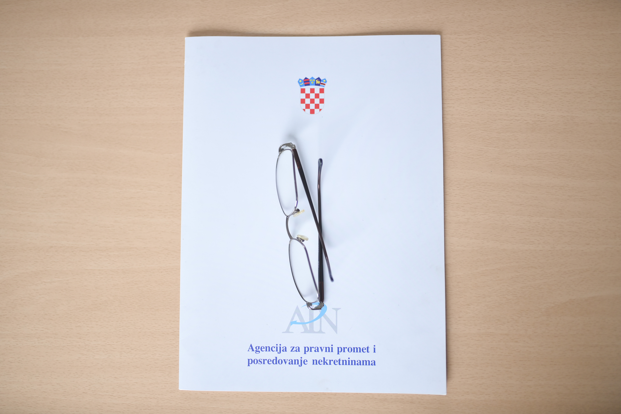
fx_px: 604
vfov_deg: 37.9
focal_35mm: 35
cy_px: 207
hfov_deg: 54.4
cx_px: 310
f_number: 2.8
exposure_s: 1/400
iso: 400
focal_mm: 35
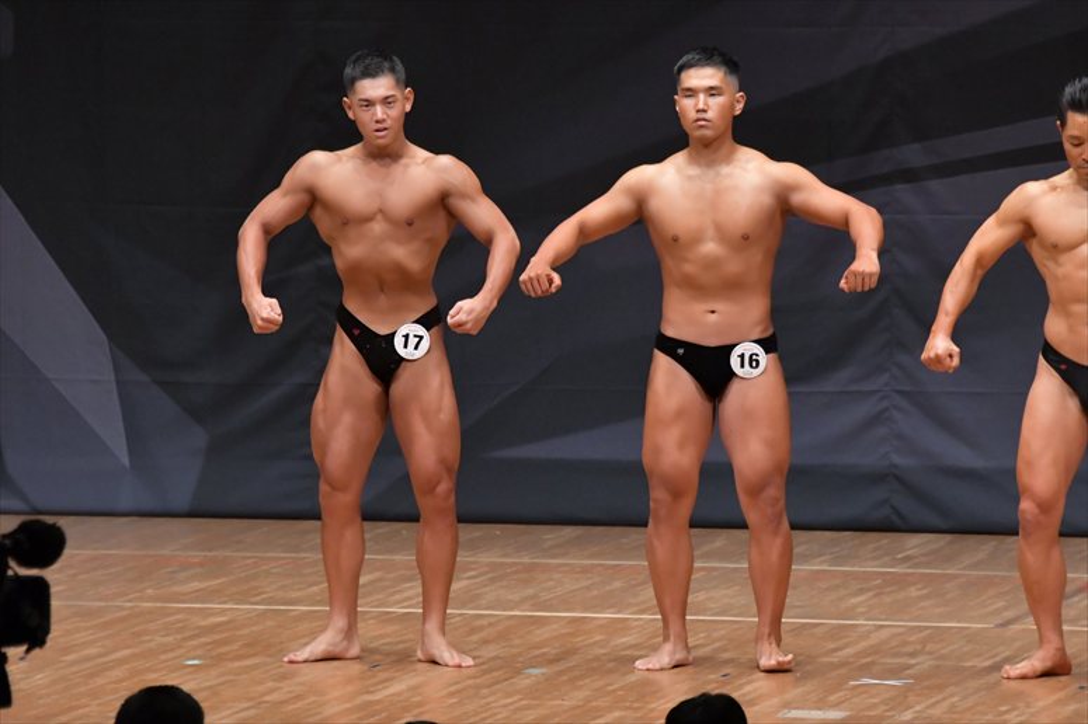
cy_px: 362
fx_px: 8609
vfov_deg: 4.8
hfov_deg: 7.2
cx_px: 544
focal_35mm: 285
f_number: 5.6
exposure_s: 1/400
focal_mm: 190
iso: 6400
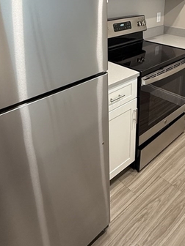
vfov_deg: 53.4
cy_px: 53
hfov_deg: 43.9
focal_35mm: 32
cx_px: 114
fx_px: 228
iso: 200
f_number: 2.2
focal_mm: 2.22
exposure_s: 1/60
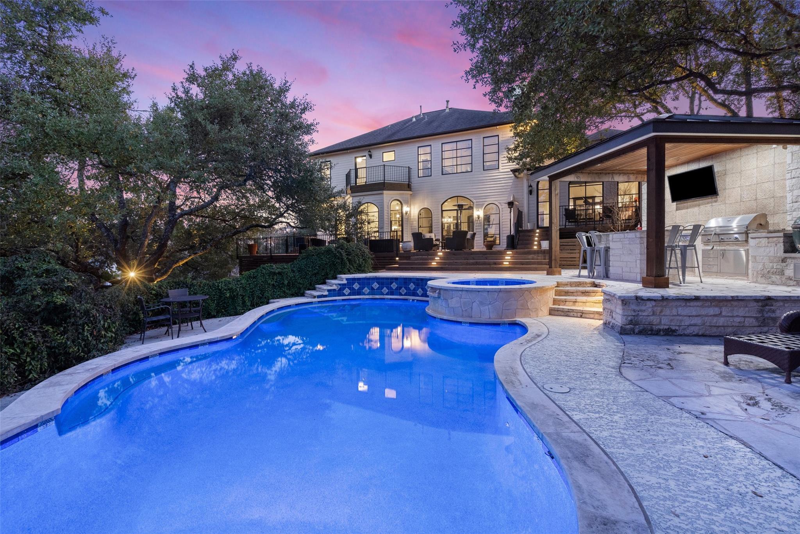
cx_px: 400
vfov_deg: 73.7
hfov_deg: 96.7
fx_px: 356
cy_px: 267
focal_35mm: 16
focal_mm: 16
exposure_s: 1.3
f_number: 7.1
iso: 1000
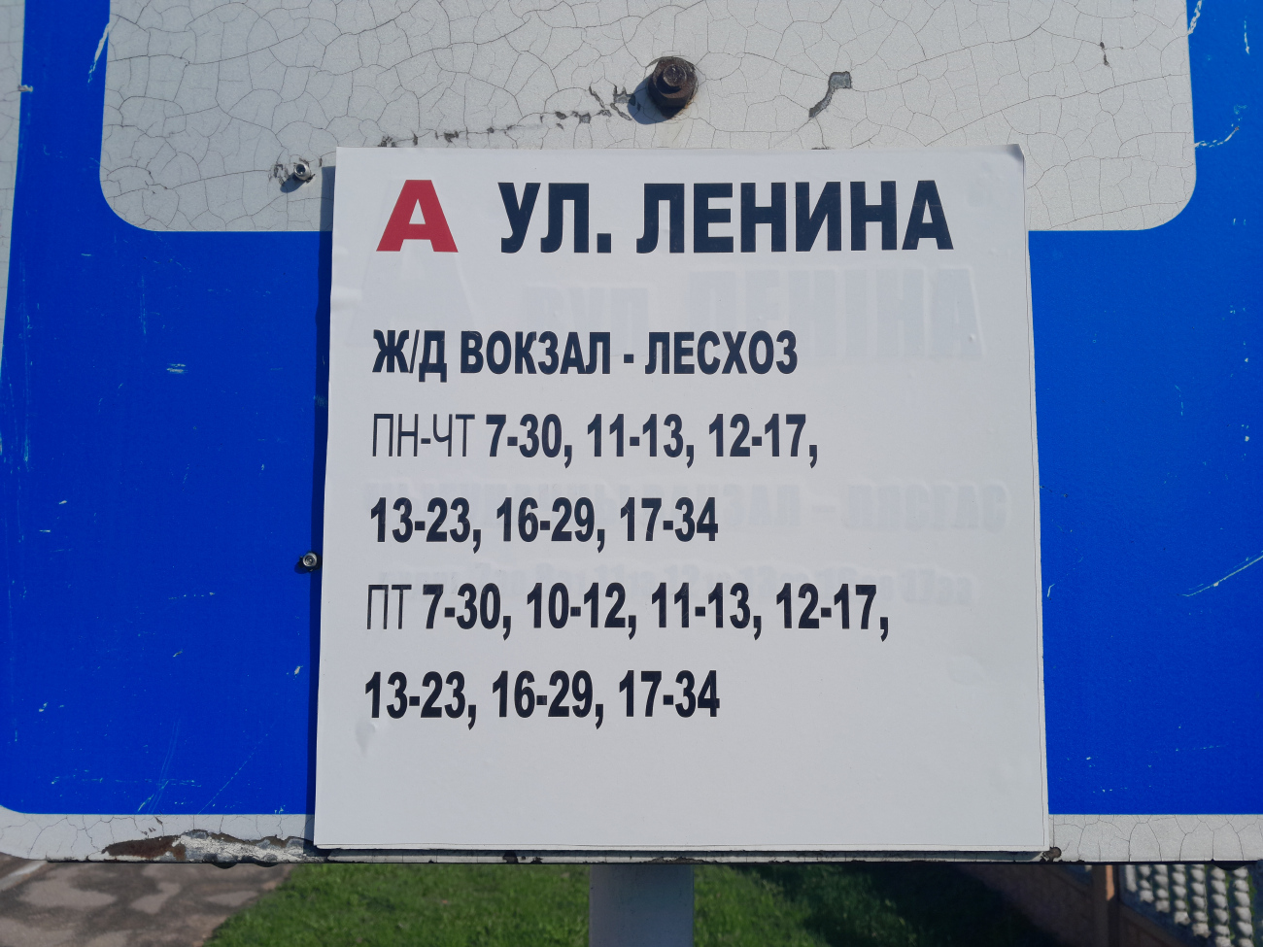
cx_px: 632
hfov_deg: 65.3
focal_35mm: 27
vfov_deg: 51.4
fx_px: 985
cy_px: 474
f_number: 1.8
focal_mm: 4
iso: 20
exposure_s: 1/1013
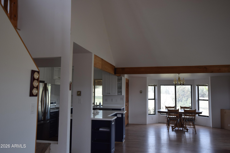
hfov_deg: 61.9
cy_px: 76
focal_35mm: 30
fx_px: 192
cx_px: 115
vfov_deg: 43.6
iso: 400
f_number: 6.3
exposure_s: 1/160
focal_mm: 20
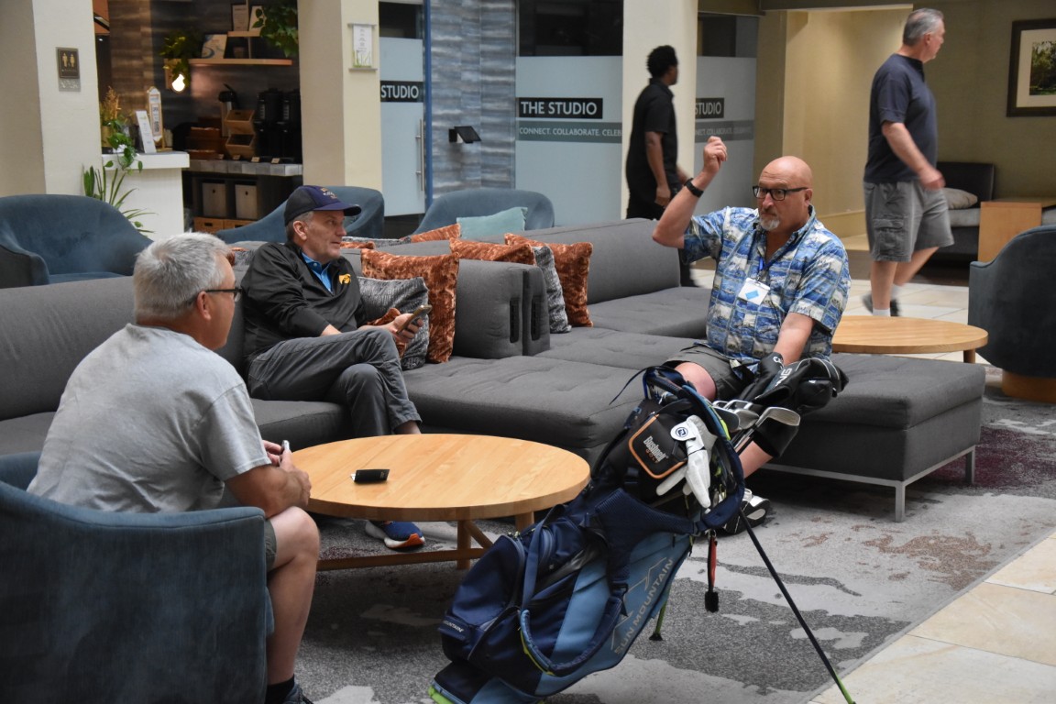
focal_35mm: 57
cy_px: 352
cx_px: 528
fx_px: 1672
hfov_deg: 35.1
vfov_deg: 23.8
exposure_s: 1/60
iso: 2800
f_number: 4.5
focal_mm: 38
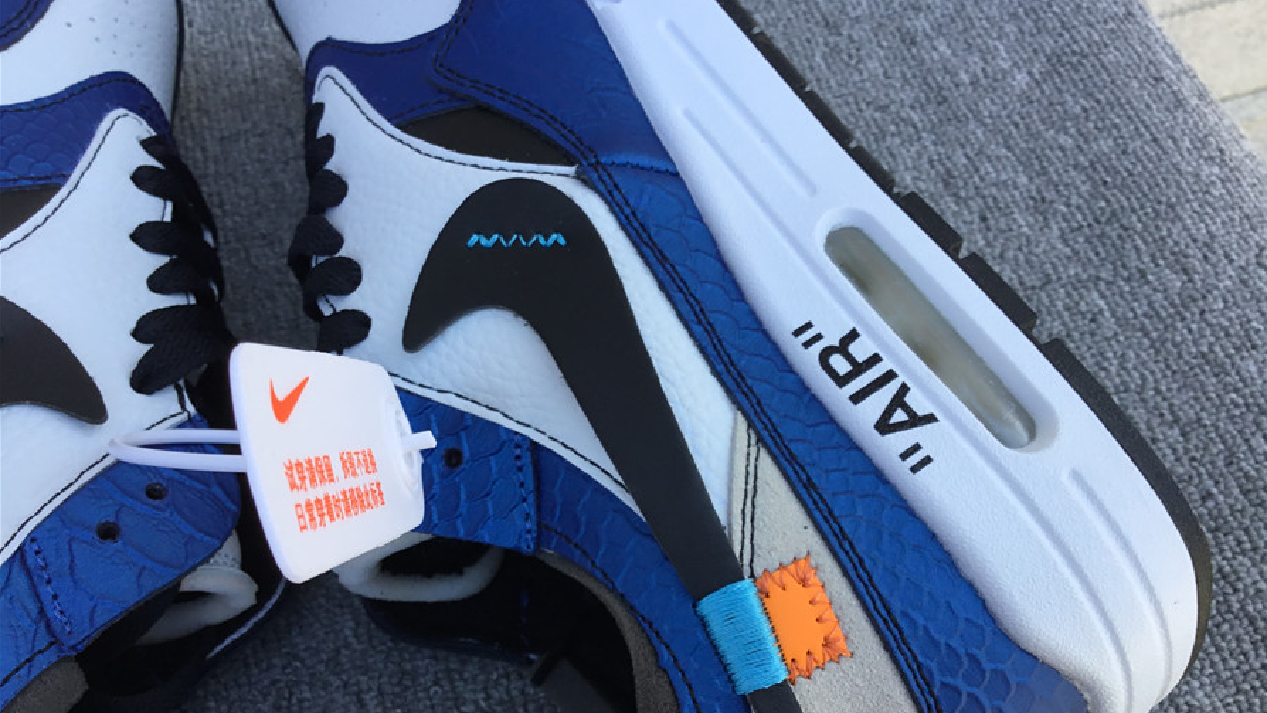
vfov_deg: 34.6
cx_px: 636
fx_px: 1142
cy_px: 412
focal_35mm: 34
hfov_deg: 58.0
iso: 25
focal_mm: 3.3
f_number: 2.4
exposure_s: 1/187
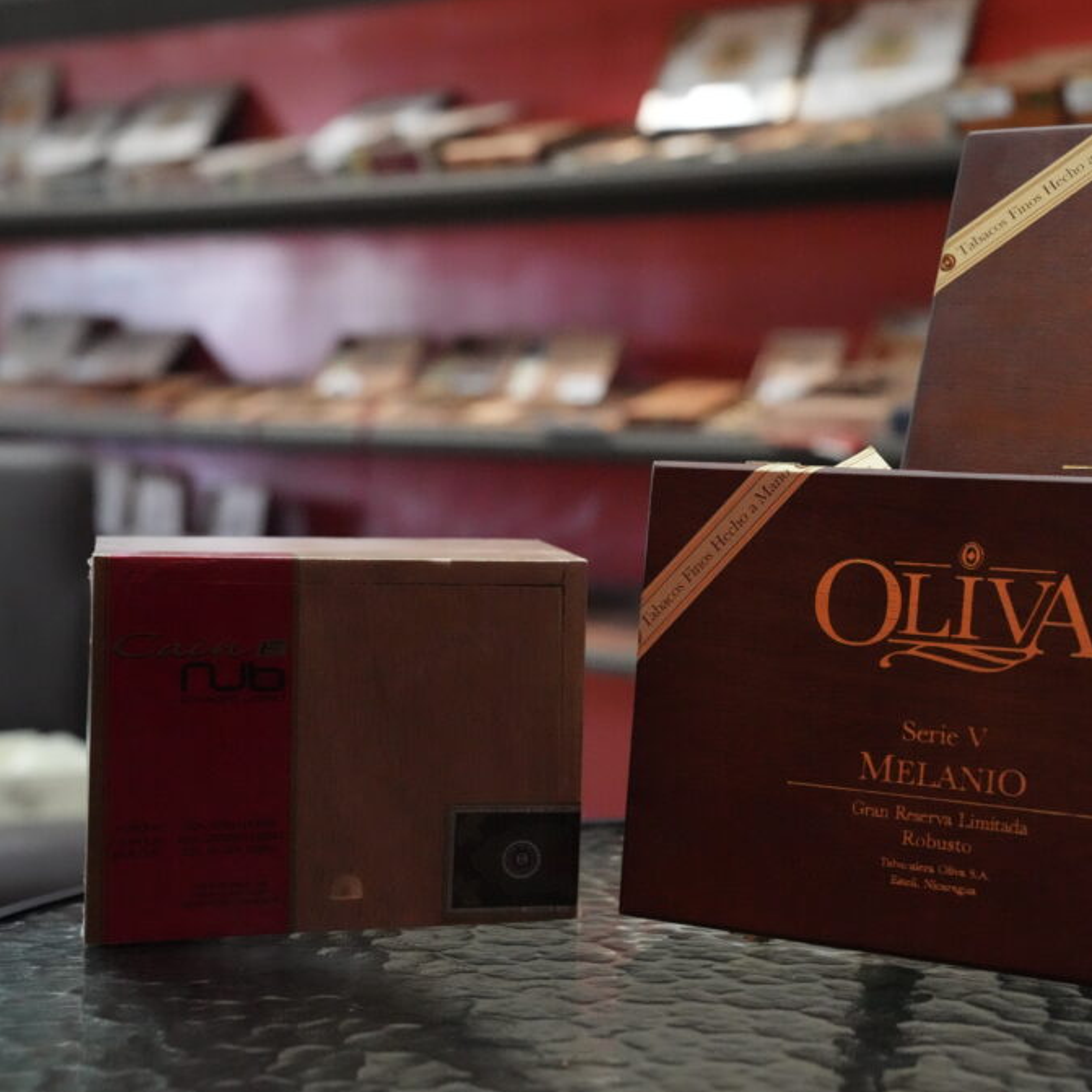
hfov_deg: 27.8
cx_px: 806
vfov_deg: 28.2
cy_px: 539
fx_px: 2177
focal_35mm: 61
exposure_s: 1/250
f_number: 5
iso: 12800
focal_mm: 47
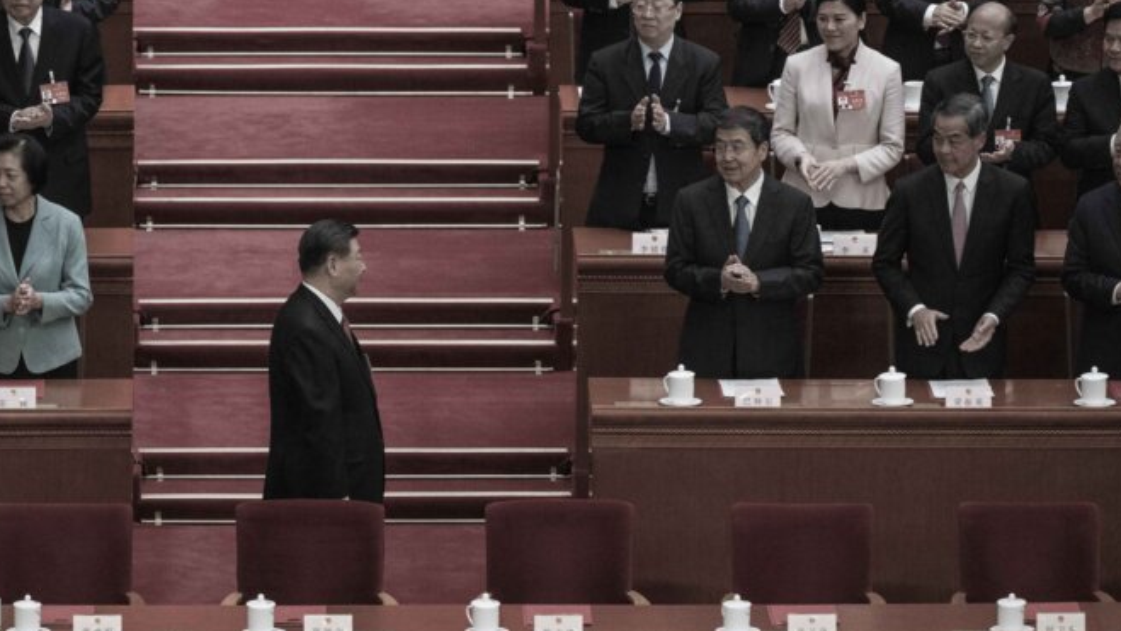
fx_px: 12754
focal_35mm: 429
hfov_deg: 5.0
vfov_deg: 2.8
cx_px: 335
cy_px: 248
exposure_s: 1/400
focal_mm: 250
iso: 4000
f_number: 4
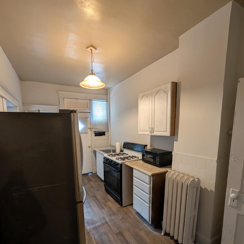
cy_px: 146
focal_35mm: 15
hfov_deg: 91.0
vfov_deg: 90.0
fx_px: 120
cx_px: 115
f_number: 1.7
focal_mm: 2.02
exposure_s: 1/24
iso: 83
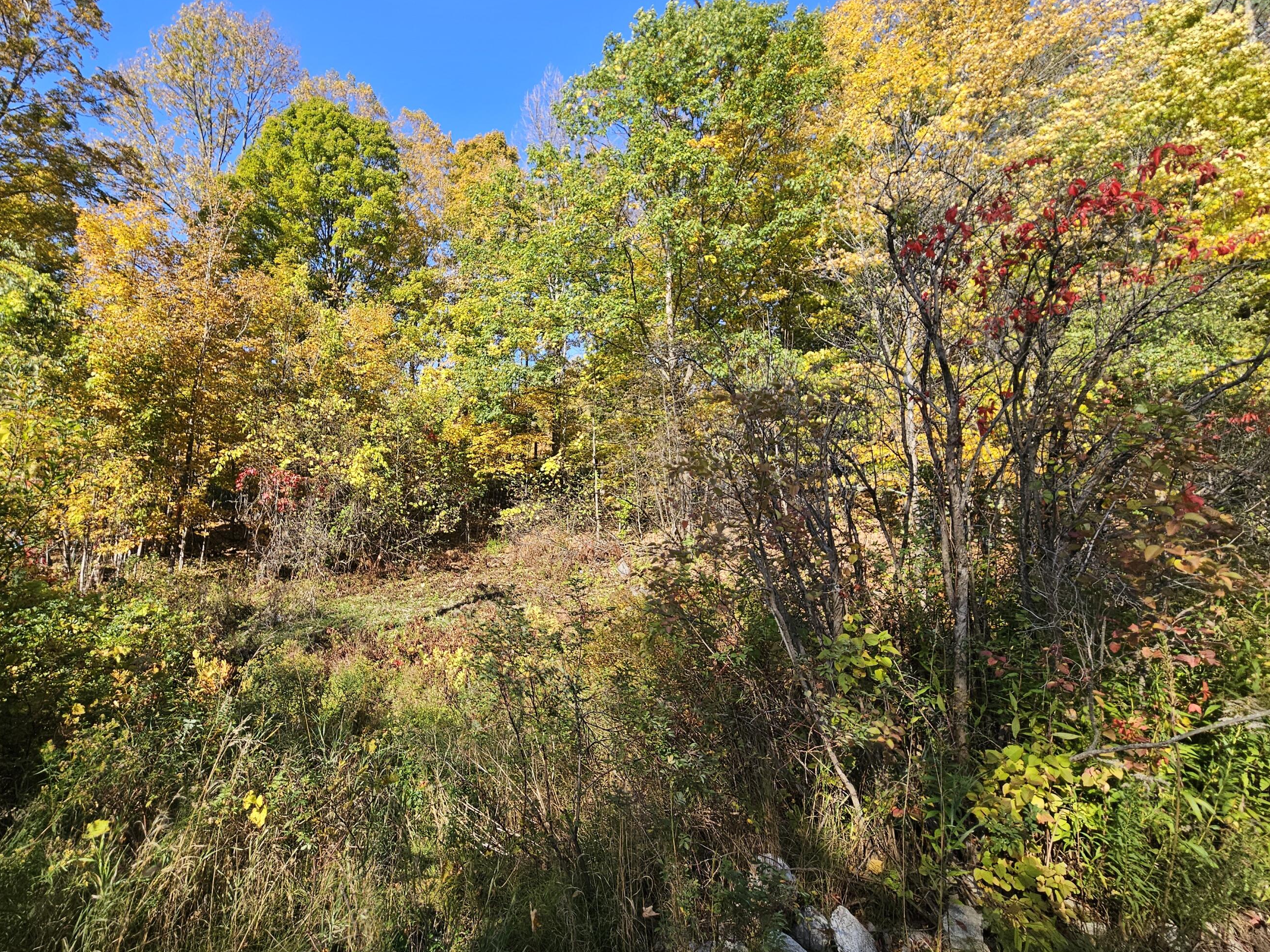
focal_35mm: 15
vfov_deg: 81.7
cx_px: 543
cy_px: 449
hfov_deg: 97.5
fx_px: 550
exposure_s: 1/609
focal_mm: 2.2
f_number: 2.2
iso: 50
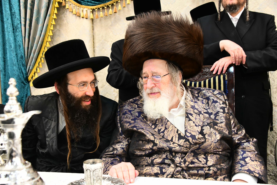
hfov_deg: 50.7
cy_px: 92
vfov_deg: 35.0
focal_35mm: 38
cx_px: 138
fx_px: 292
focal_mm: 38
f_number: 5.6
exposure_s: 1/160
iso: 3200
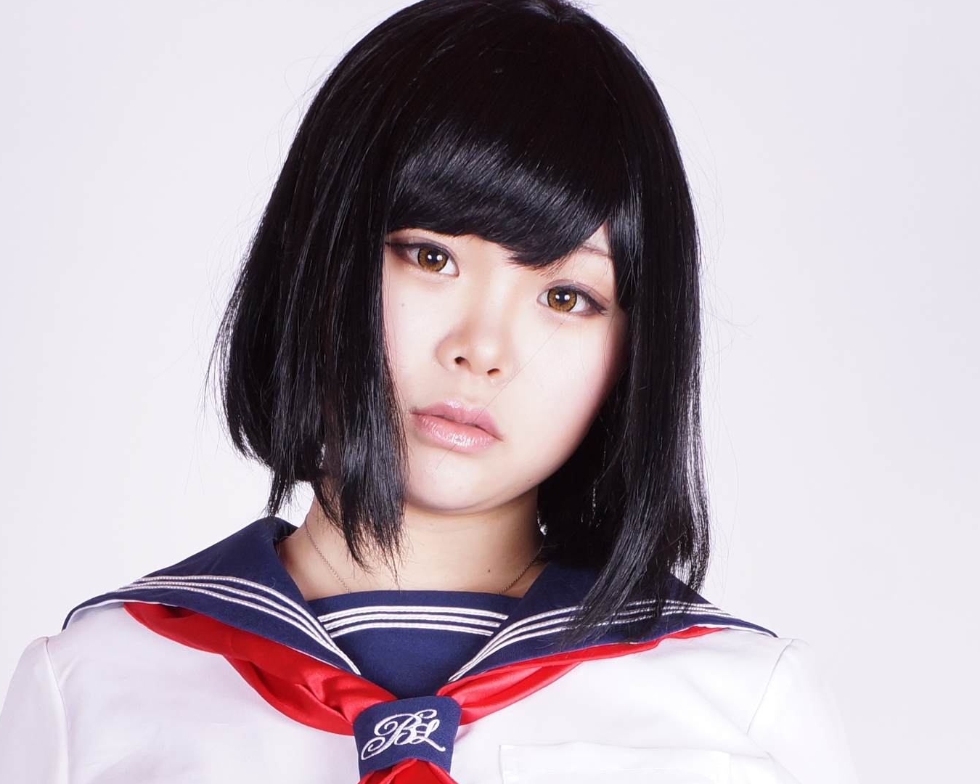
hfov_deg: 16.7
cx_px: 391
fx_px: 3335
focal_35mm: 115
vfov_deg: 12.7
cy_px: 1209
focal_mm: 26
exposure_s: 1/125
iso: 200
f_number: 6.3
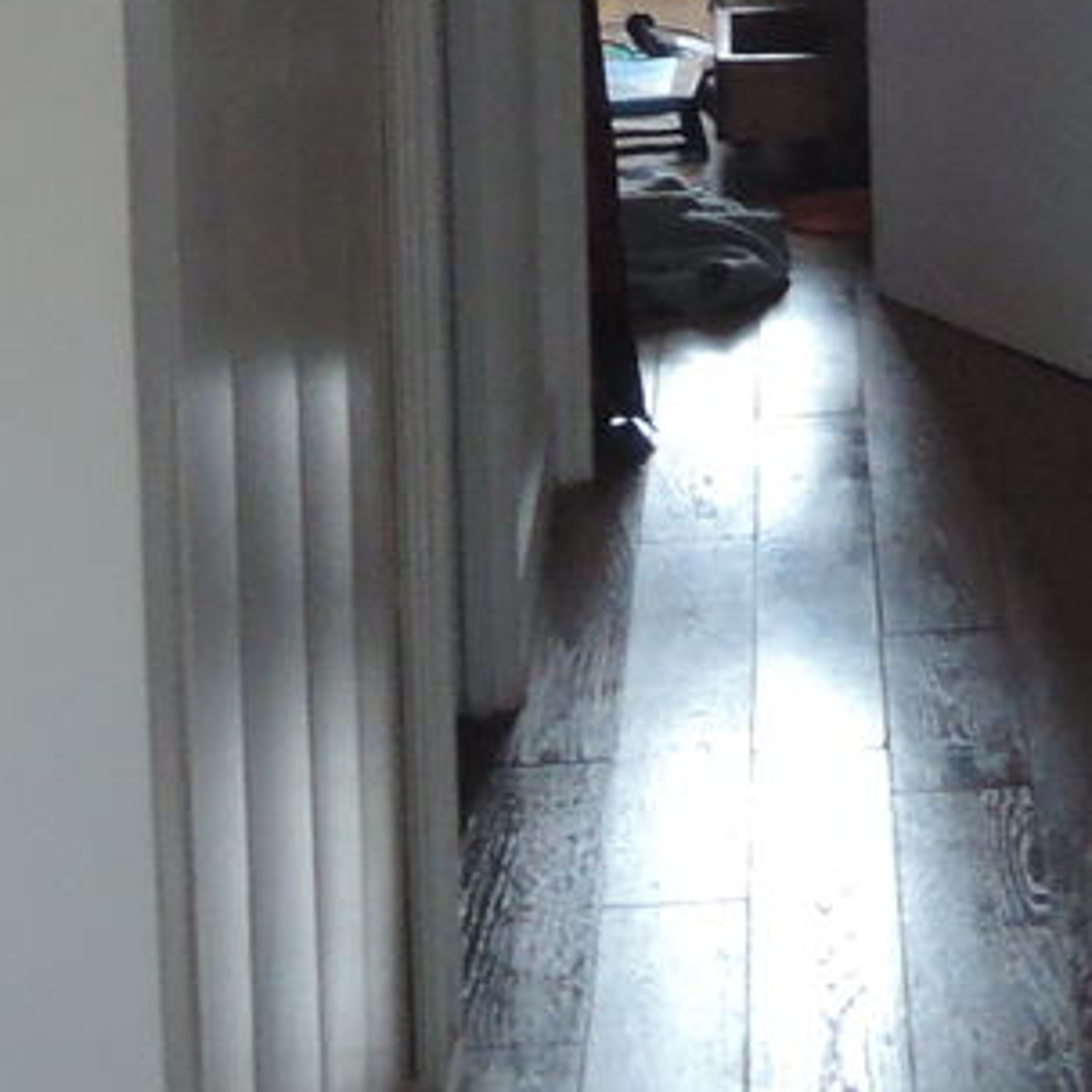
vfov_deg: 14.5
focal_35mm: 112
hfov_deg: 15.1
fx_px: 3997
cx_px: 1236
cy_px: -573
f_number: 2.2
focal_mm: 5.1
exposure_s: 1/40
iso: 800
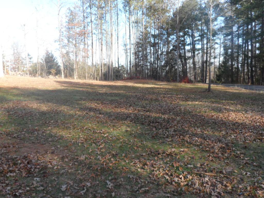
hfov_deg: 63.4
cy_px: 99
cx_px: 132
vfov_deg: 49.7
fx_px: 214
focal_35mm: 28
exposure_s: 1/180
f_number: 3.1
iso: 80
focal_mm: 4.9
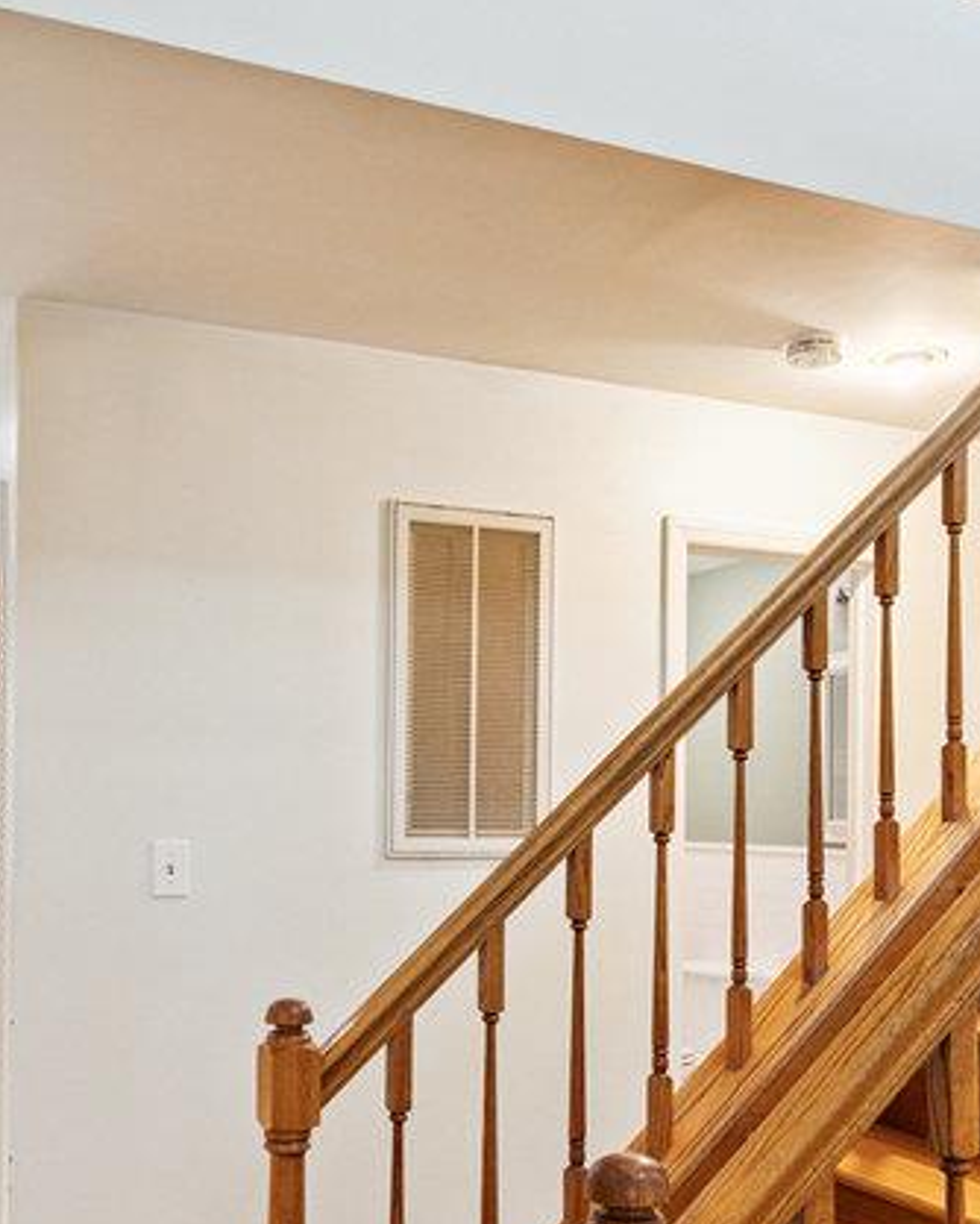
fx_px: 1304
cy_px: 782
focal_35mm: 36
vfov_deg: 49.6
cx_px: 428
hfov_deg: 41.1
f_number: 5.6
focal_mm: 16
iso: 2000
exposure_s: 1/80
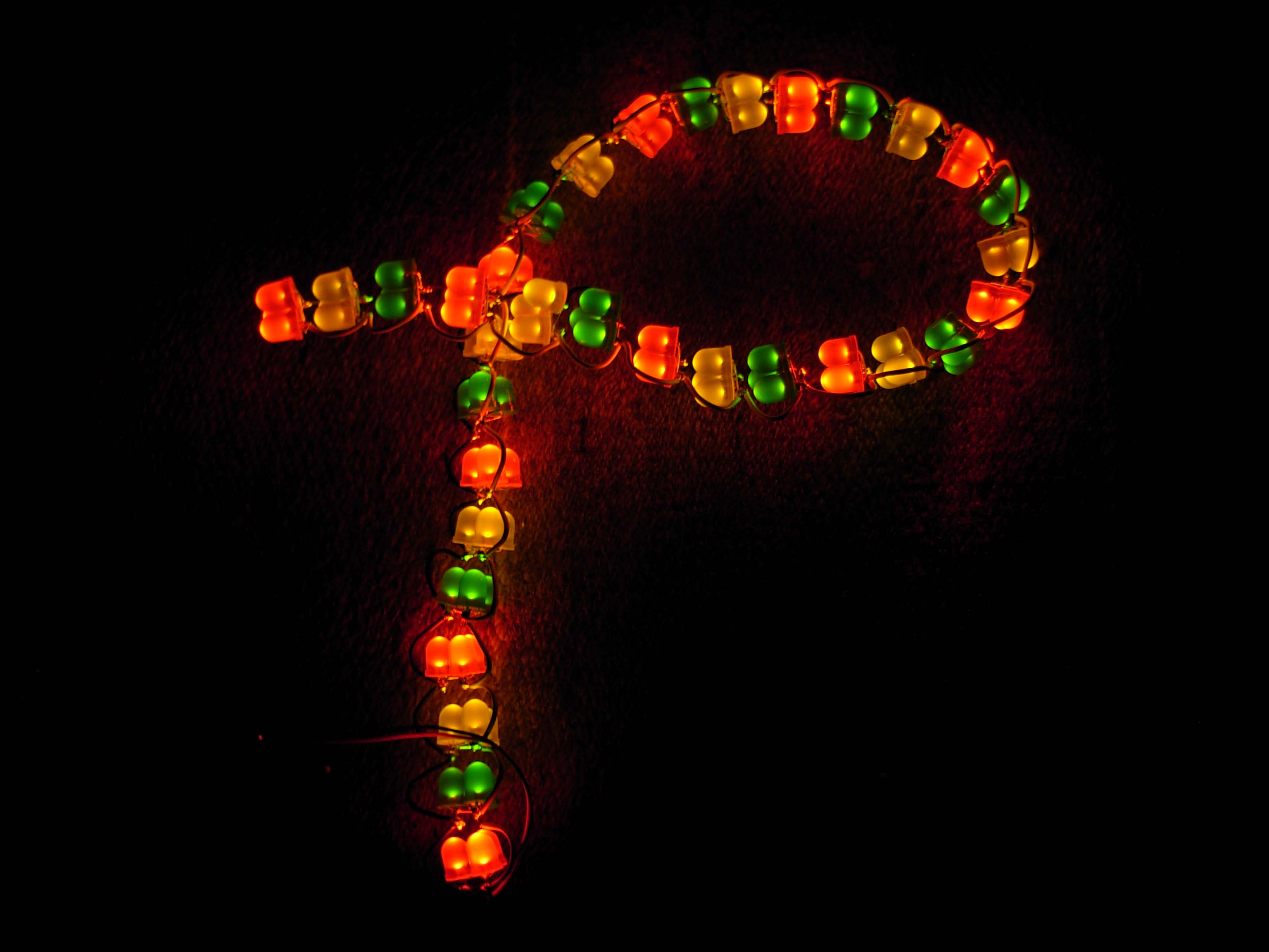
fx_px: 1393
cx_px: 634
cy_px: 476
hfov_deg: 49.0
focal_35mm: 38
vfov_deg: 37.7
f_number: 2.9
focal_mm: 6.3
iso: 86
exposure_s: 1/4
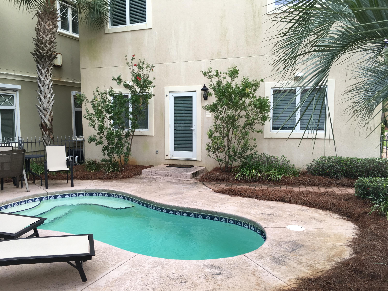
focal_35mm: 29
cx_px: 194
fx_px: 325
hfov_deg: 61.7
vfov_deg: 48.2
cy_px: 146
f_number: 2.2
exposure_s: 1/187
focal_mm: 4.15
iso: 25
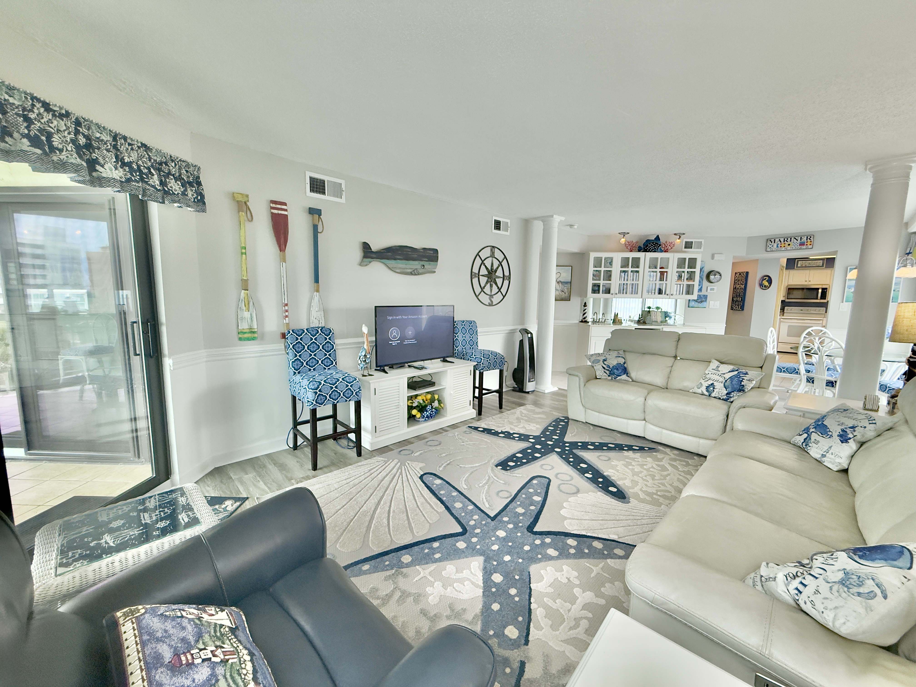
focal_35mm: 14
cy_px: 344
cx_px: 458
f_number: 2.2
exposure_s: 1/120
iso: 250
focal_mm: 2.22
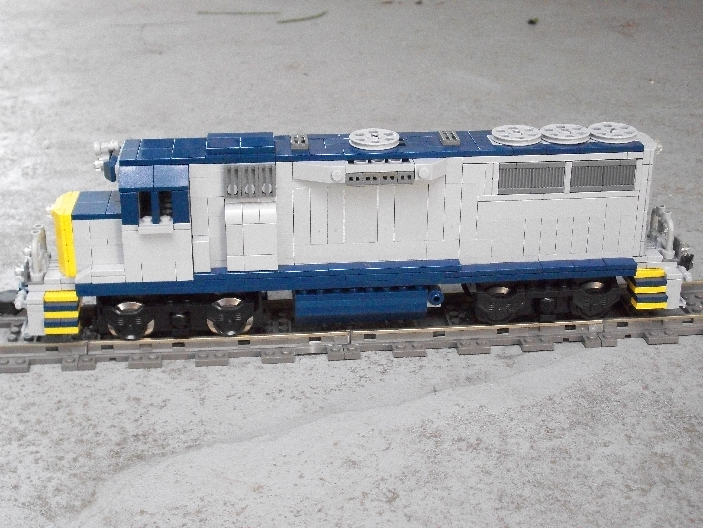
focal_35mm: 54
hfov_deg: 35.5
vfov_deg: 27.0
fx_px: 1097
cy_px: 264
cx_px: 352
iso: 640
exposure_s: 1/125
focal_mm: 9.7
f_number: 4
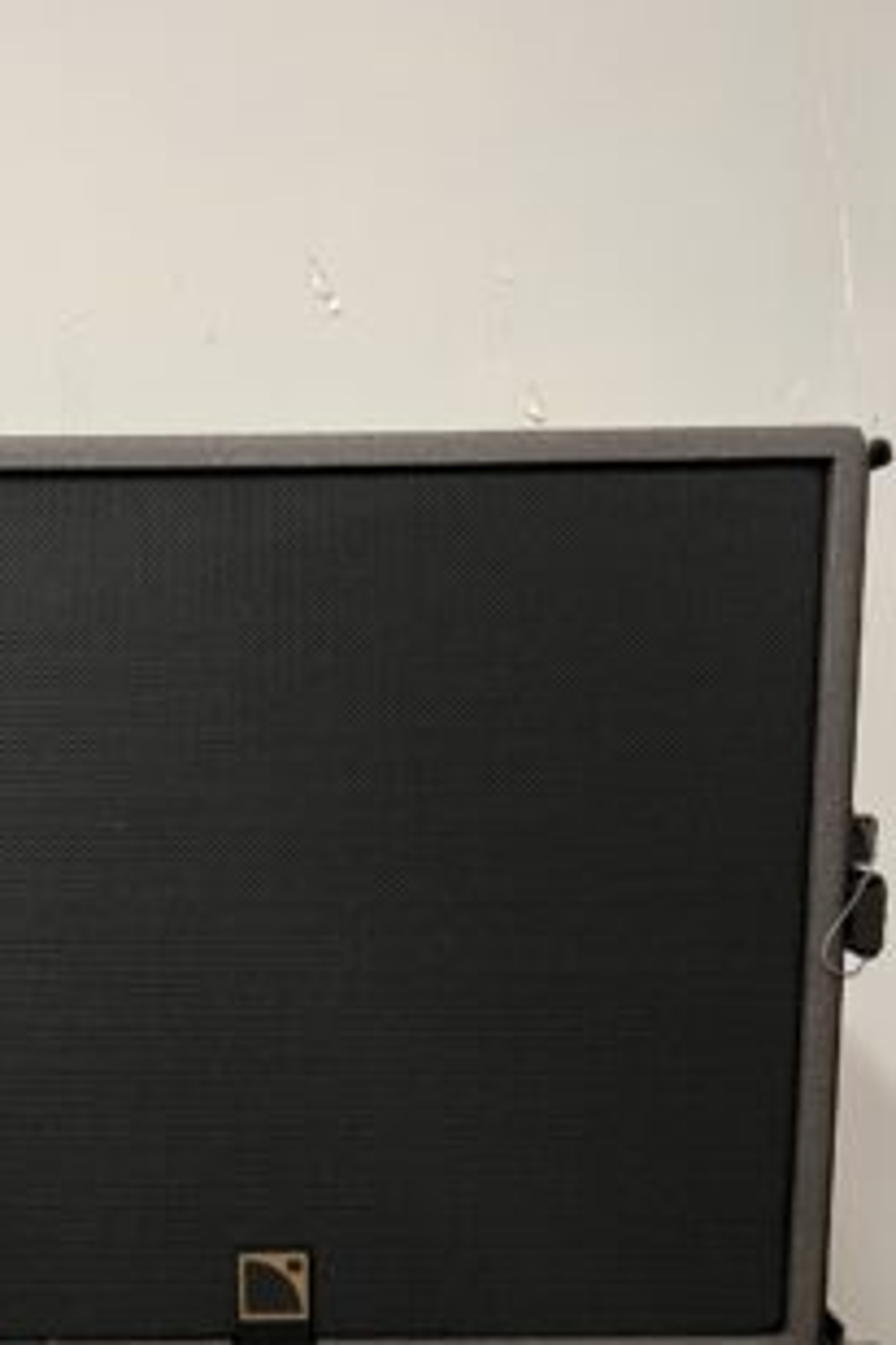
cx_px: 261
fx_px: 1307
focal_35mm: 35
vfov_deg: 53.6
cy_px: 866
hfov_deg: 37.2
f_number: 1.5
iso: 500
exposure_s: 1/33
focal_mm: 5.7
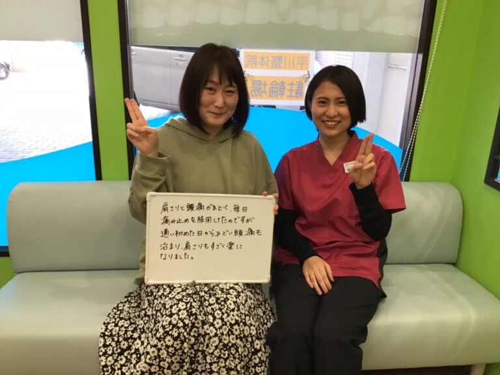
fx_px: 448
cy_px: 188
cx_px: 250
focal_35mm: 31
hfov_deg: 58.4
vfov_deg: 45.4
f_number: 2.4
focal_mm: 3.3
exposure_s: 1/30
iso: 80
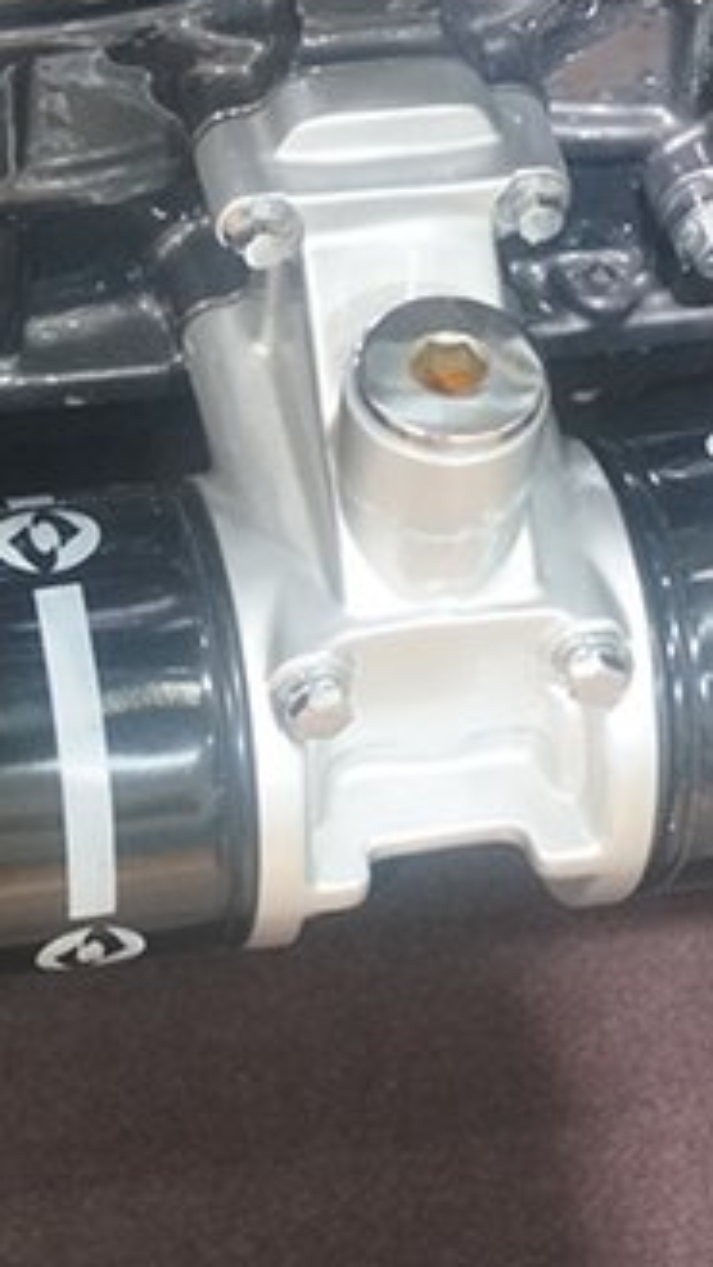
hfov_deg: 11.3
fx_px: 3597
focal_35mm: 107
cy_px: 660
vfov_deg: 20.0
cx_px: 243
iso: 1250
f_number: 4.5
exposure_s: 1/60
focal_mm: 28
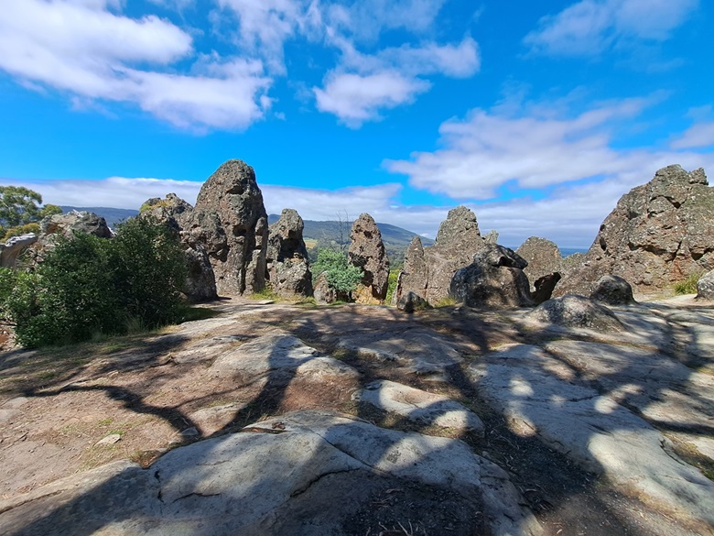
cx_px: 357
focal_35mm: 13
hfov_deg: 106.2
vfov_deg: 89.9
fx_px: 268
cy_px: 268
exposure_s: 1/1395
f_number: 2.2
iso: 50
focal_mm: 1.74
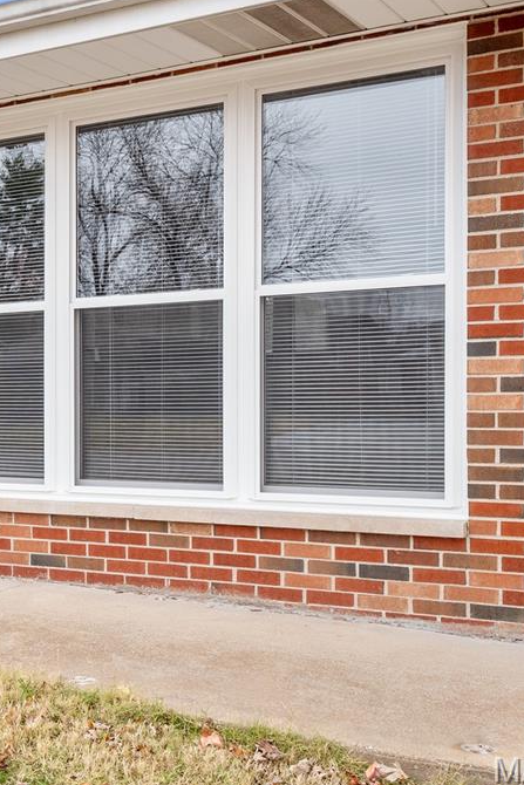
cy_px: 395
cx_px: 11
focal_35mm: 55
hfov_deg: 23.7
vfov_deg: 36.2
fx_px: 1200
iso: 400
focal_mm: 18
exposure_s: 1/60
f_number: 6.3
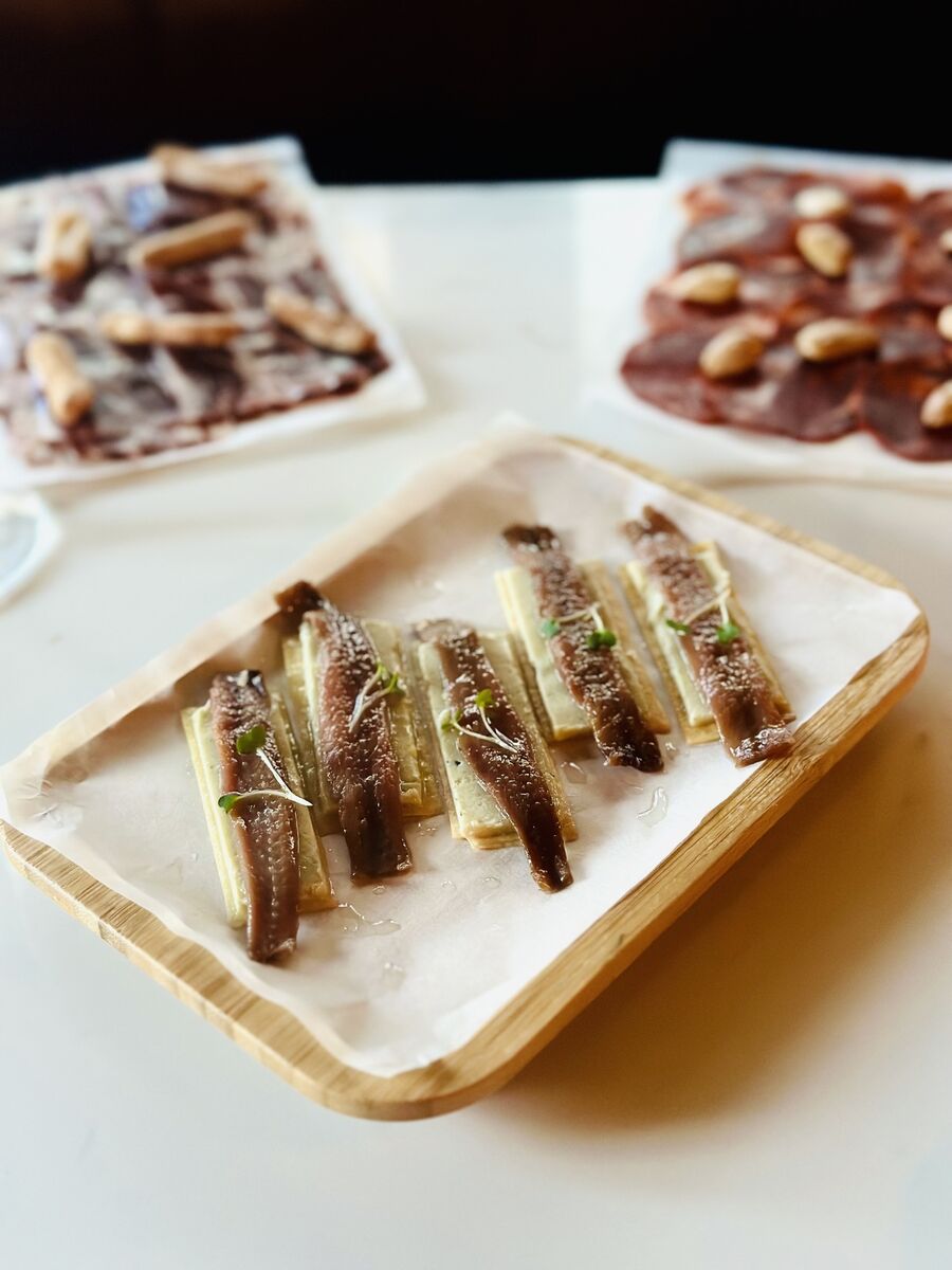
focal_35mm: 48
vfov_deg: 39.7
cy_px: 635
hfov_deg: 30.3
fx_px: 1760
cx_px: 476
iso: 500
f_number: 1.78
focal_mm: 6.86
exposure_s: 1/33
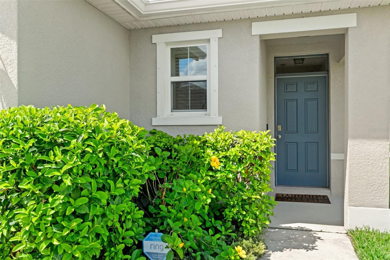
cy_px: 130
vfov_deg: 44.6
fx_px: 317
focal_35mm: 29
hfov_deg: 63.2
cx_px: 195
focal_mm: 19.5
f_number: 7.1
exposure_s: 1/800
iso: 400
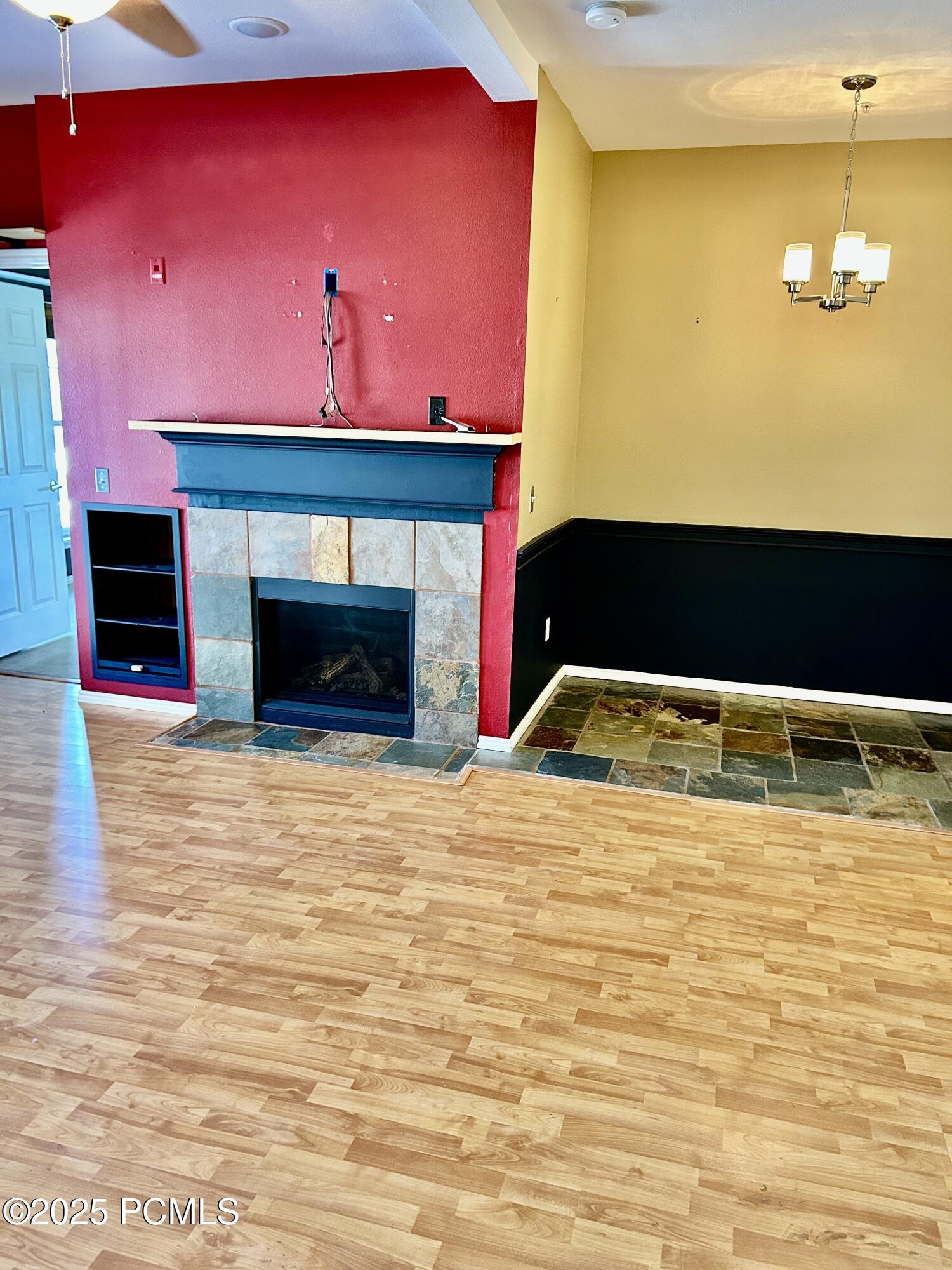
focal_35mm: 26
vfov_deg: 67.3
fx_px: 953
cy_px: 635
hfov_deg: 53.1
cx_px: 476
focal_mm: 5.7
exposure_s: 1/60
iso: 400
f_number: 1.5
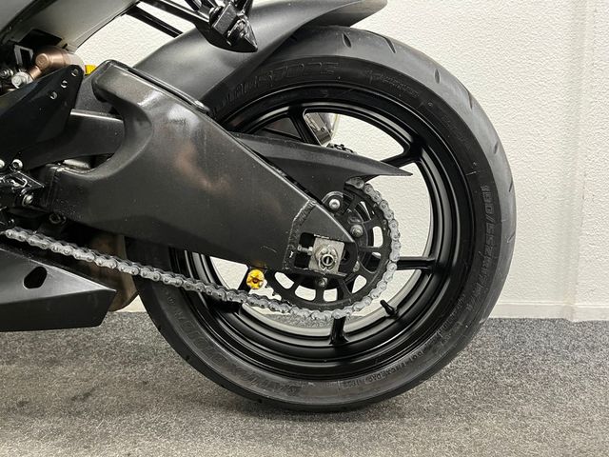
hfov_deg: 67.3
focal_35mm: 26
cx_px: 304
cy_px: 228
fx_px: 457
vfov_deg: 53.1
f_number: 1.6
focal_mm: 5.1
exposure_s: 1/50
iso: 500
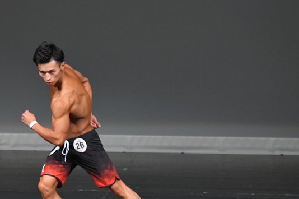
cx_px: 87
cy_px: 125
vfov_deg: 2.7
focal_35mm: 501
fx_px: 4157
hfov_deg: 4.1
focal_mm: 230
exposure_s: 1/400
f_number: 5.6
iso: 4000
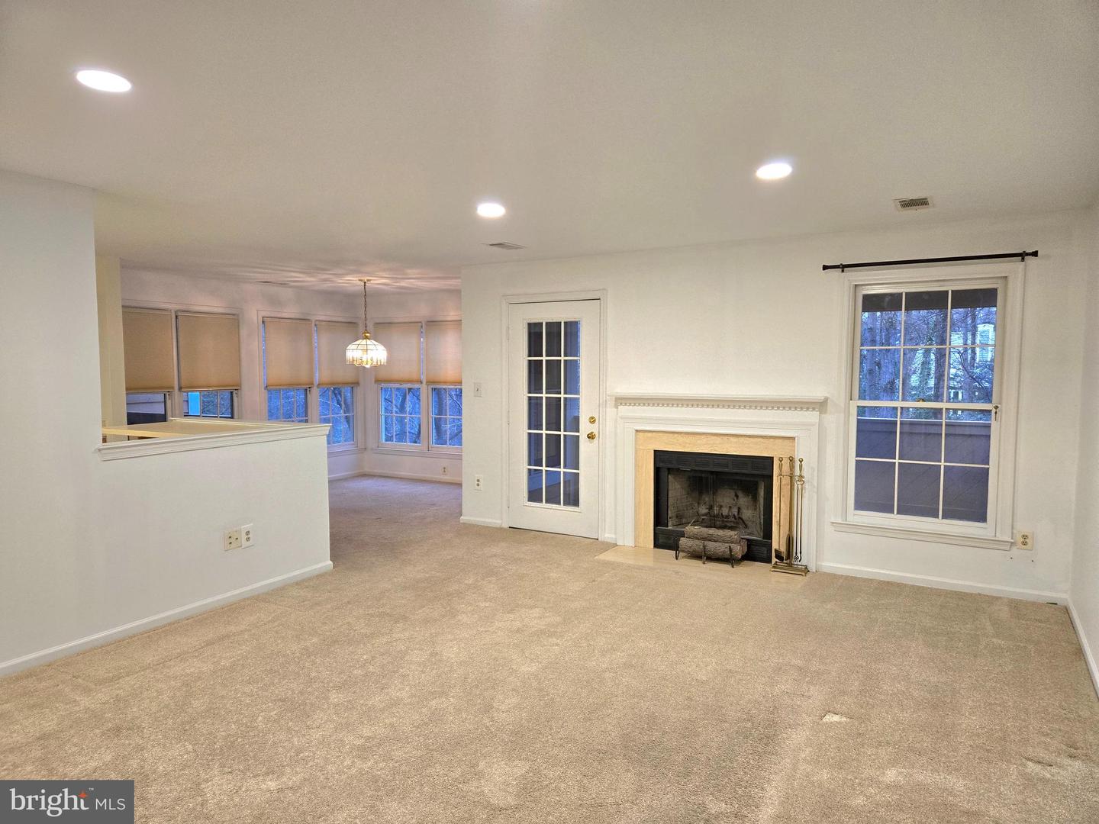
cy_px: 412
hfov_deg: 73.9
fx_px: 730
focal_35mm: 23
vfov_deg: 58.9
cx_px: 550
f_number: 1.8
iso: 320
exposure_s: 1/120
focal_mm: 5.4
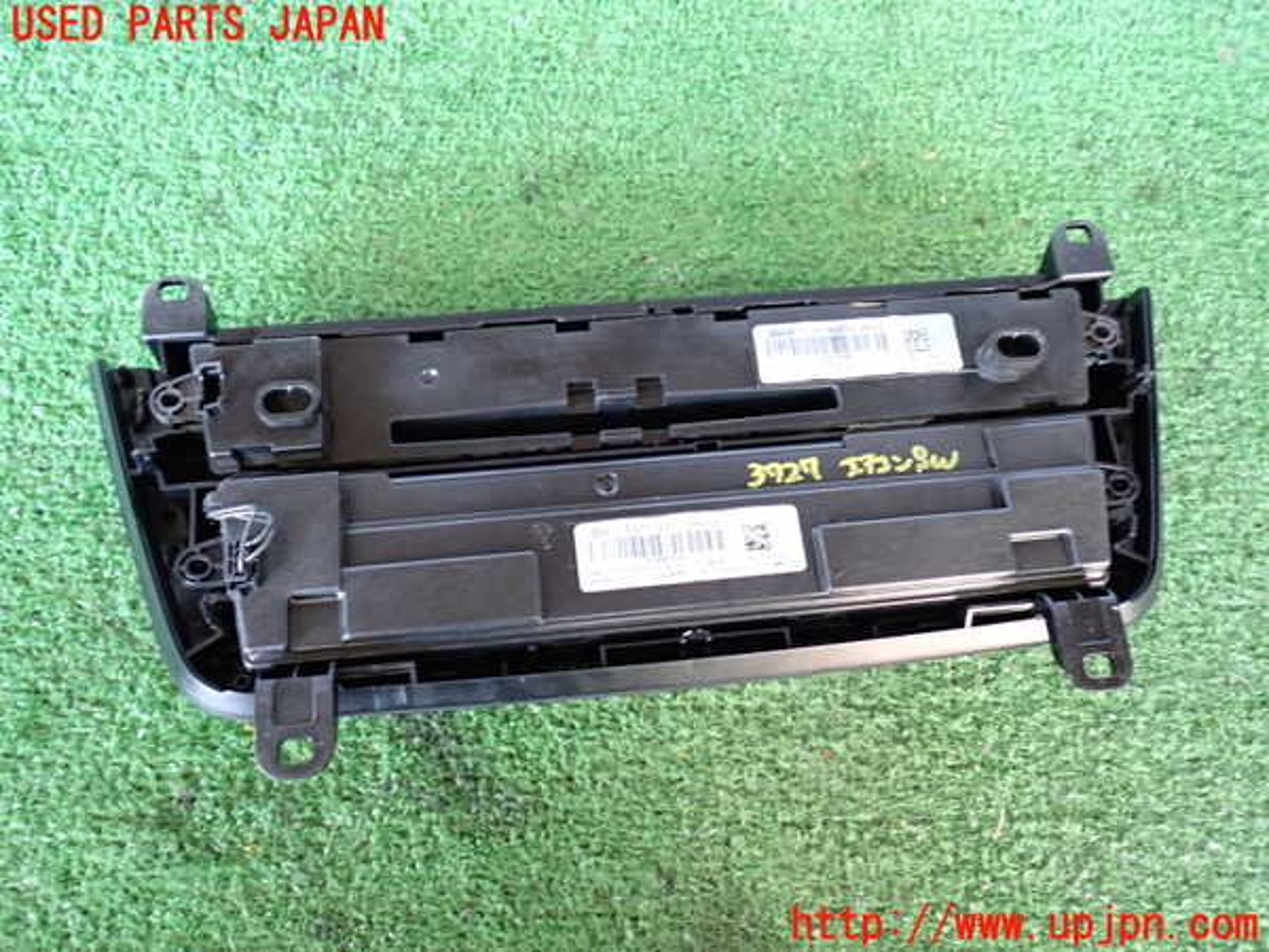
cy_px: 476
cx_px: 634
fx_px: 1100
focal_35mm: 30
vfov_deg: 46.8
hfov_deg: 60.0
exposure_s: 1/30
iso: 400
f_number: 2.3
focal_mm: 5.4
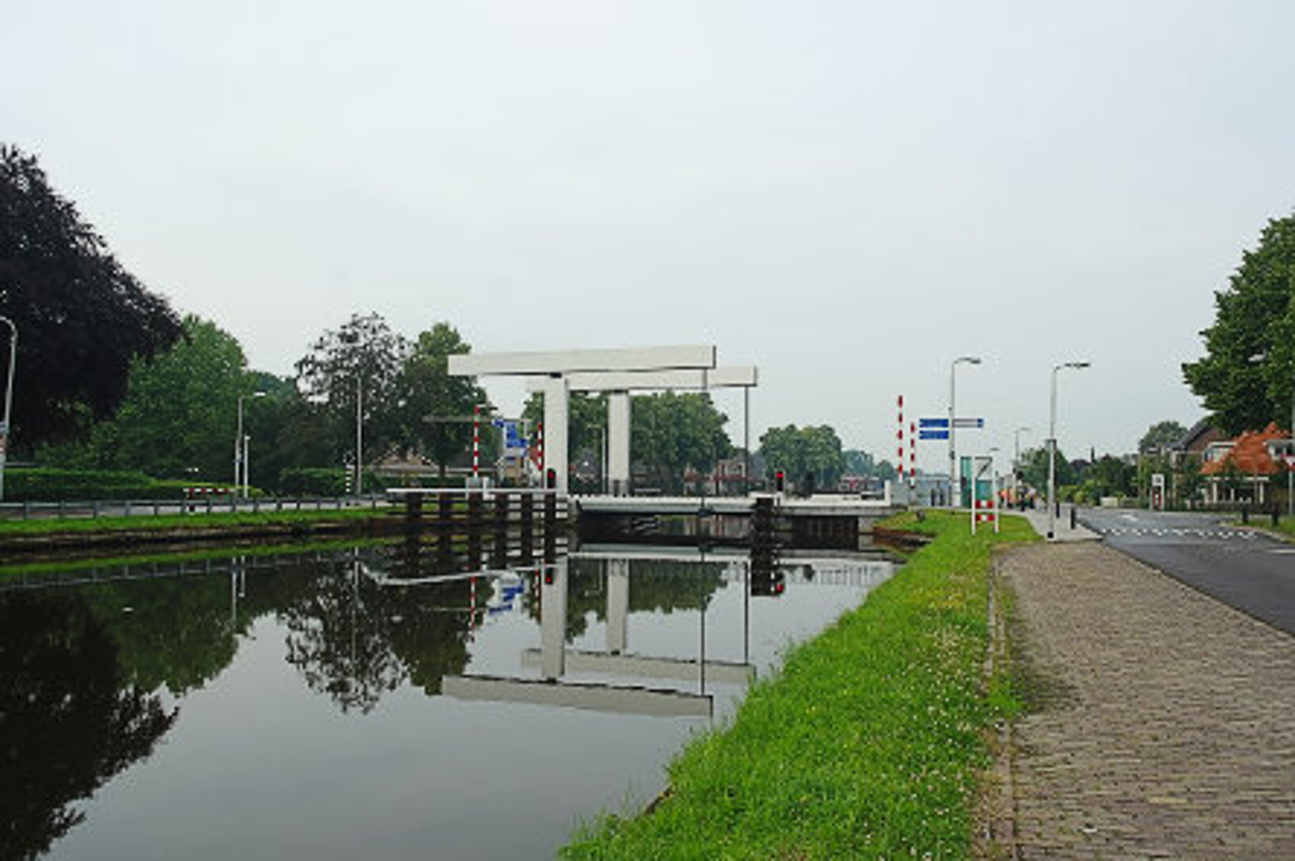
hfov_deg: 67.4
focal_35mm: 27
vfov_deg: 47.9
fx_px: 971
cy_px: 430
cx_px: 648
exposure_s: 1/125
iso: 100
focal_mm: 18
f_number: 8
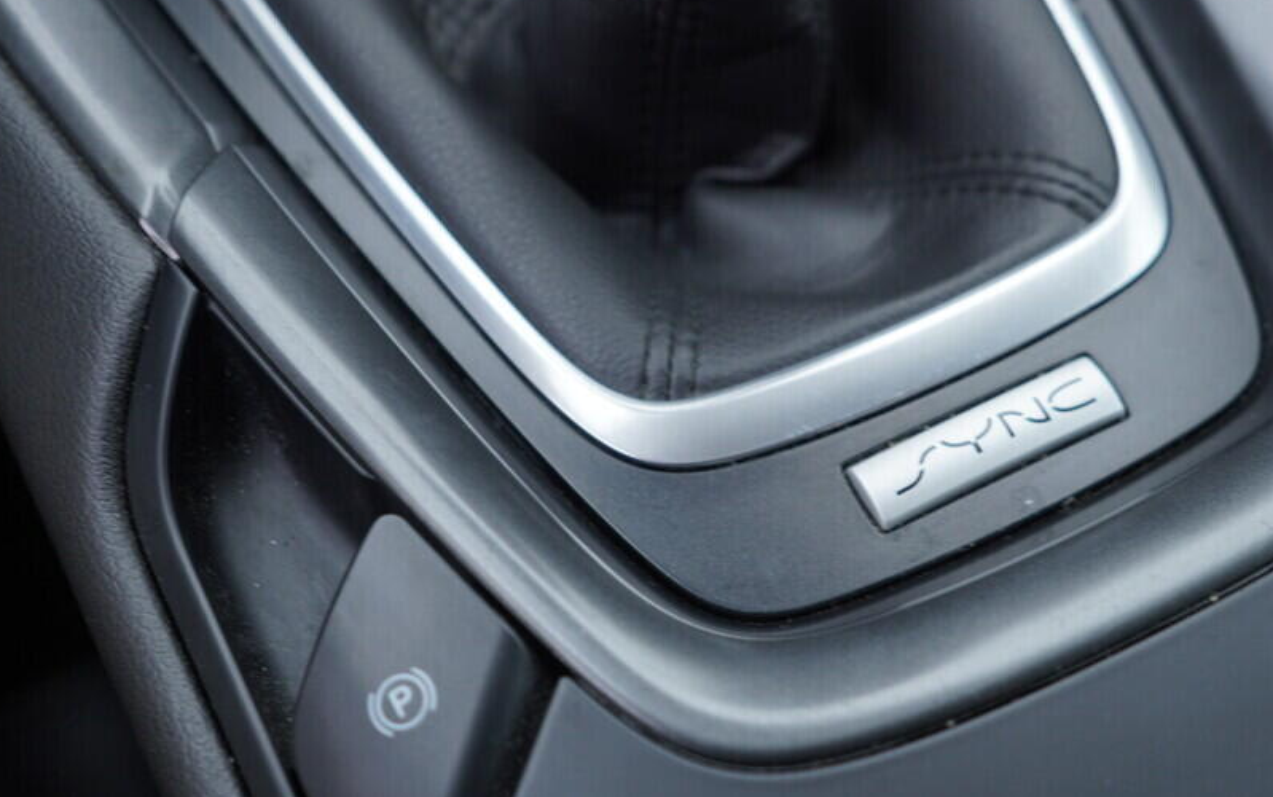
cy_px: 469
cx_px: 715
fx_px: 1631
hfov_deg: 42.6
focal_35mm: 47
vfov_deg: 27.4
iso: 125
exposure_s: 1/40
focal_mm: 24
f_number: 2.8
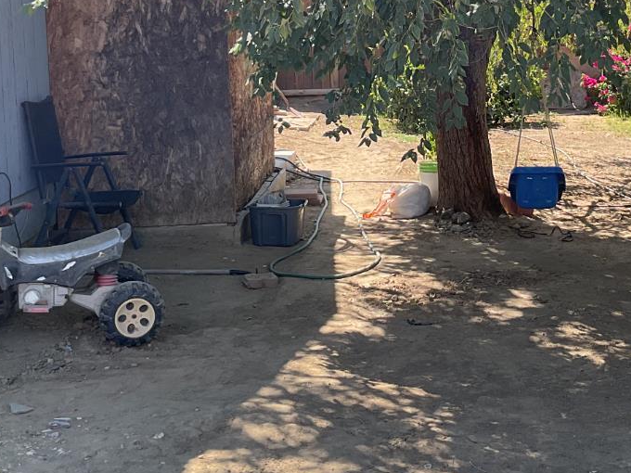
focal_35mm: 64
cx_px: 445
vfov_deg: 22.6
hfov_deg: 29.9
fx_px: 1167
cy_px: 80
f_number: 1.8
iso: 16
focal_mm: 3
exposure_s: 1/342
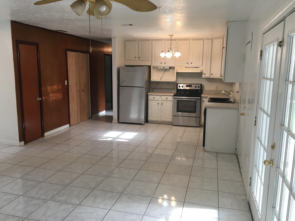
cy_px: 110
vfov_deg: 48.2
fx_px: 247
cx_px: 148
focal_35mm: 29
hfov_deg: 61.7
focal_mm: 4.15
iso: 50
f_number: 2.2
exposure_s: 1/30
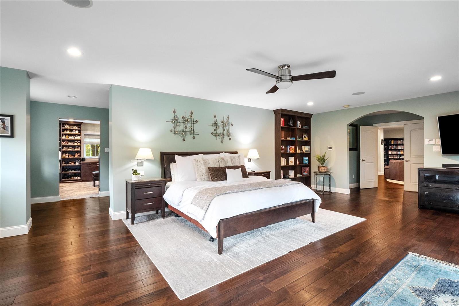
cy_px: 153
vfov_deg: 73.7
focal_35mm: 16
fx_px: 204
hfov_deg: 96.7
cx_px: 230
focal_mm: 8
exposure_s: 1/3
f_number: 6.3
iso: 400
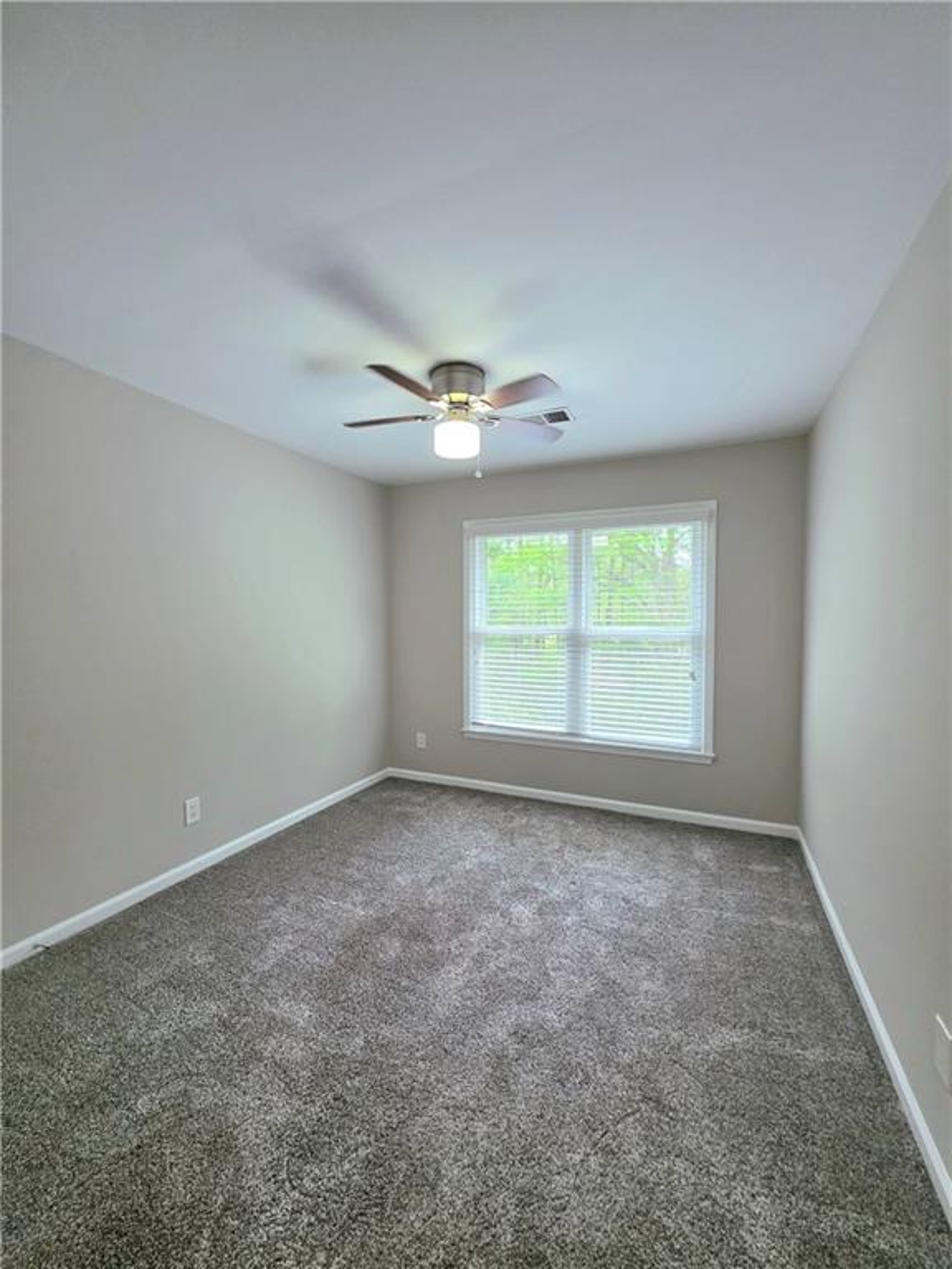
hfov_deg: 89.9
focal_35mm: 13
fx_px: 477
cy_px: 634
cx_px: 476
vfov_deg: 106.2
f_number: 1.9
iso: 100
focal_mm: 2.2
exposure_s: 1/120
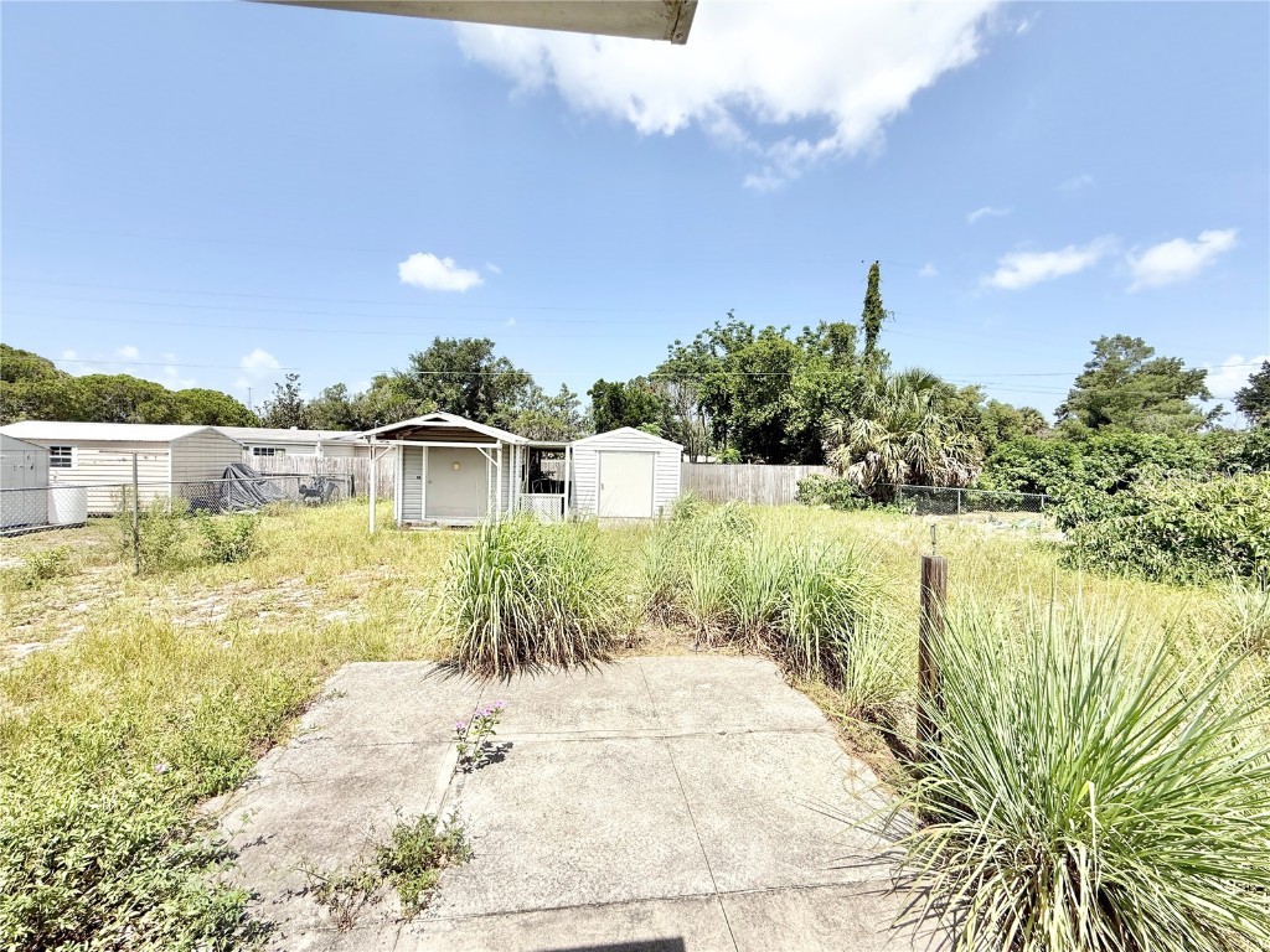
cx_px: 635
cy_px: 476
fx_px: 514
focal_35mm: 14
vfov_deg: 85.7
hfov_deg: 102.1
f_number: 2.2
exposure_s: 1/2165
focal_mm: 2.22
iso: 50
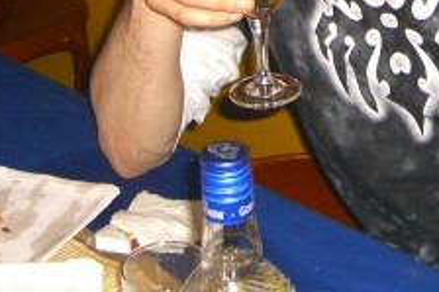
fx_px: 1292
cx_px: 417
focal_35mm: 106
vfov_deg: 12.3
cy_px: -129
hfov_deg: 18.9
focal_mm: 7.9
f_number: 2.8
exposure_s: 1/60
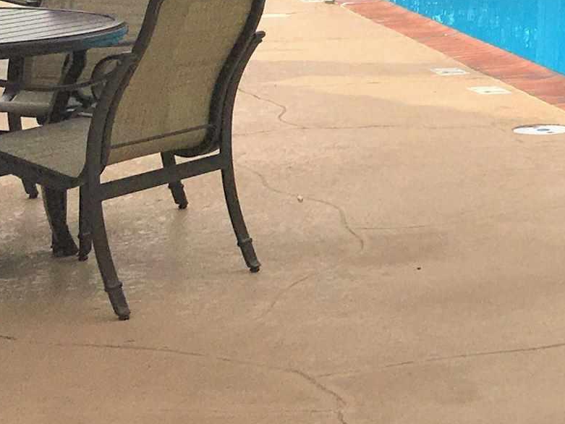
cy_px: -160
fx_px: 1861
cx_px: 905
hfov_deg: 15.6
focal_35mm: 114
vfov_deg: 12.5
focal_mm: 4.15
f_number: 2.2
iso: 25
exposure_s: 1/1166
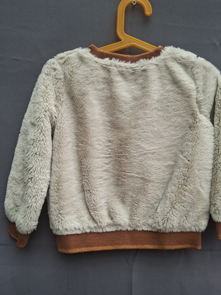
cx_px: 119
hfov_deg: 53.0
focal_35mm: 26
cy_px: 147
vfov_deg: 67.3
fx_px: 221
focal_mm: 5.54
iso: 50
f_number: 1.8
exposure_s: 1/158
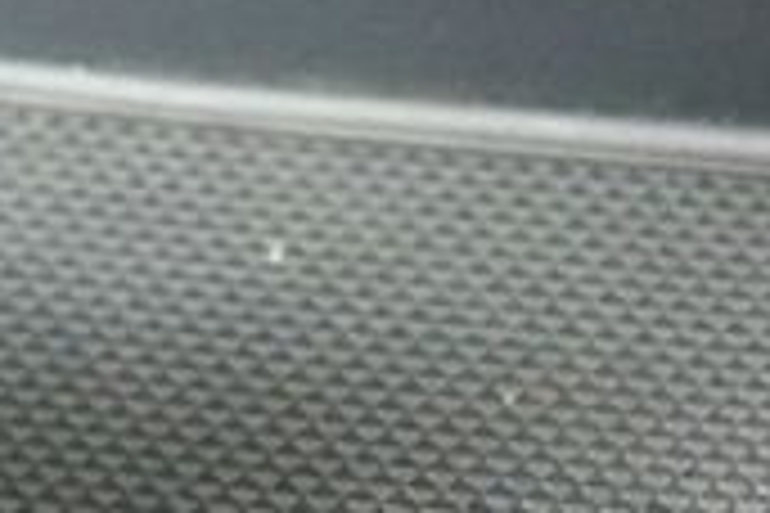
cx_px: 126
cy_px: -214
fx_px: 2887
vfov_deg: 9.9
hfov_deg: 15.1
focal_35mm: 135
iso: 12800
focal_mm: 18
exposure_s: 1/40
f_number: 3.5
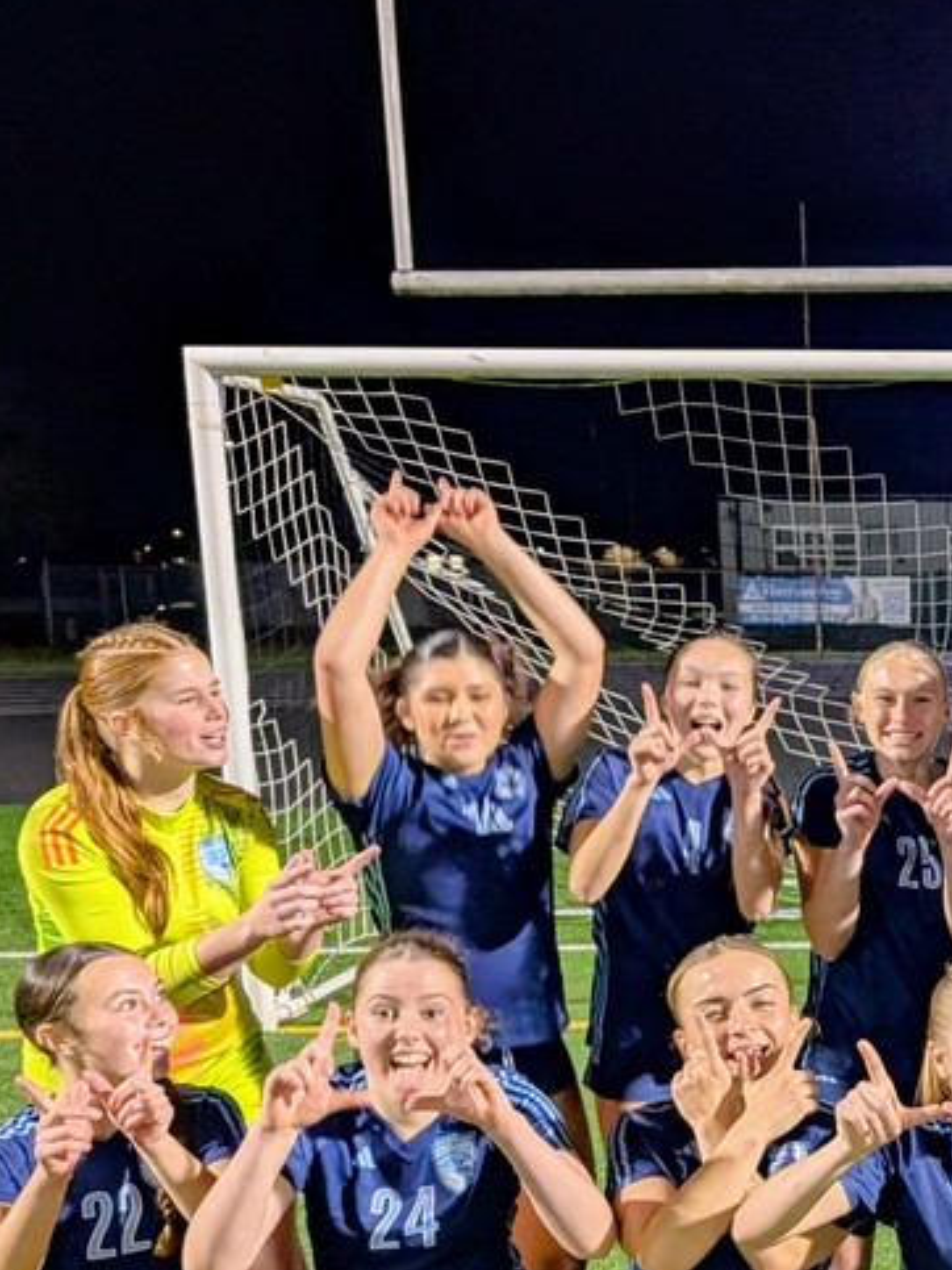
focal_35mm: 51
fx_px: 1871
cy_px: 895
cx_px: 1189
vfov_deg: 36.9
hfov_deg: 25.2
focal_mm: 6.9
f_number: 1.68
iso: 423
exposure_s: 1/120
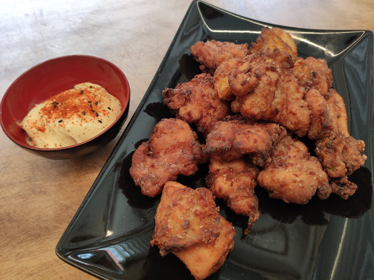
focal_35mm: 26
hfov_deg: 67.3
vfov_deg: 53.1
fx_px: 281
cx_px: 187
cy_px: 140
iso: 155
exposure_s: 1/50
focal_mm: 4.8
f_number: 1.8
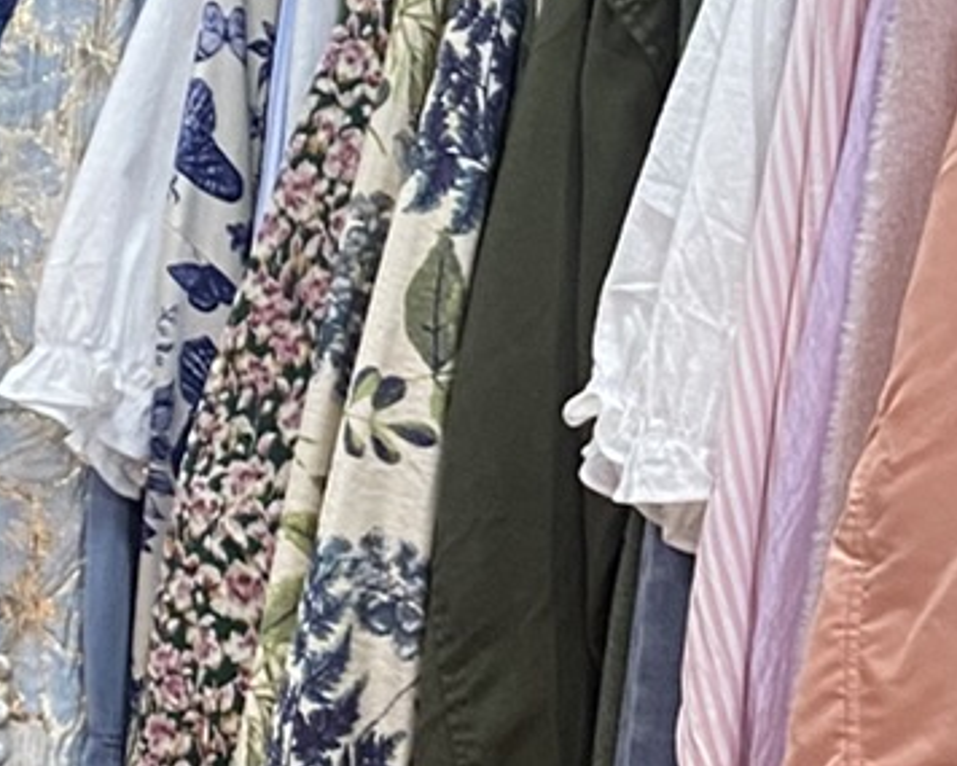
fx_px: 4136
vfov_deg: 10.6
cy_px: 454
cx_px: 1591
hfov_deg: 12.3
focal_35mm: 146
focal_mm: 4.25
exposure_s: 1/50
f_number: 1.8
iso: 100
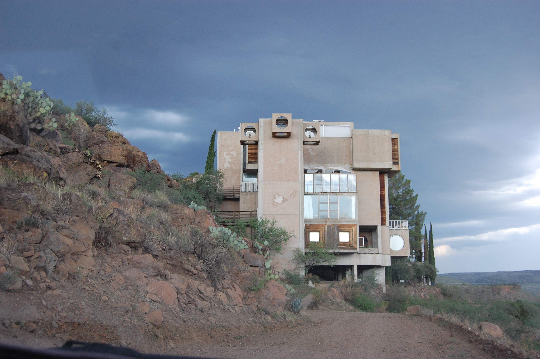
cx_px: 270
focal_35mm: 39
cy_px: 180
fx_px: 584
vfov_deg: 34.1
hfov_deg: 49.6
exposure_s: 1/125
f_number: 5.6
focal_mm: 26
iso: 360
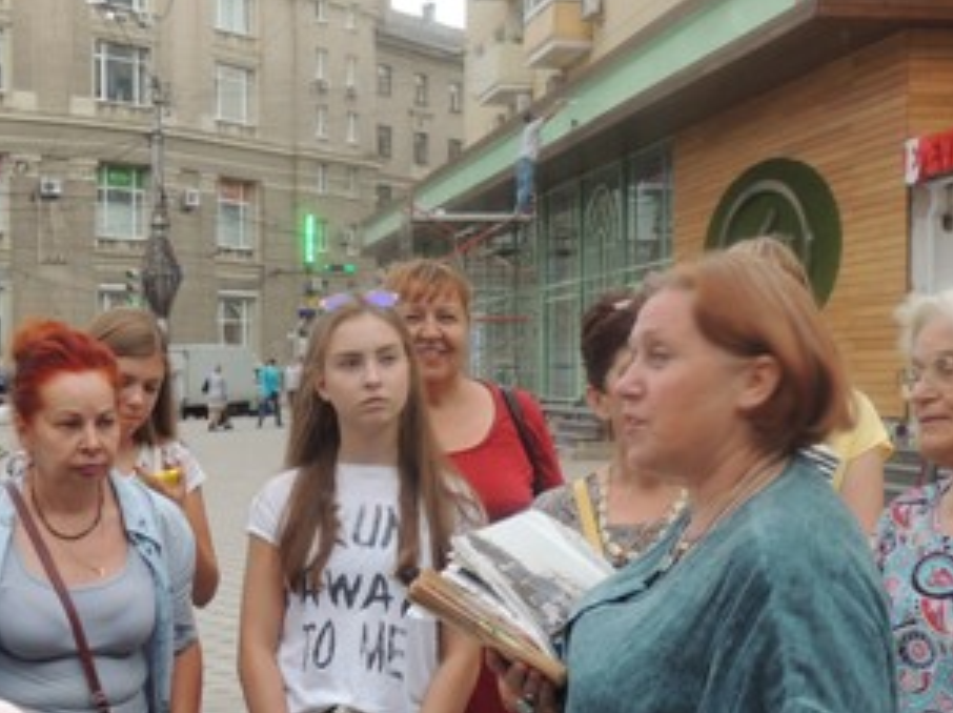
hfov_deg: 27.8
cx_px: 429
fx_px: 1926
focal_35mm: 70
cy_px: 467
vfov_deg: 20.9
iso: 100
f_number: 3.2
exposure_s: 1/60
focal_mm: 5.8
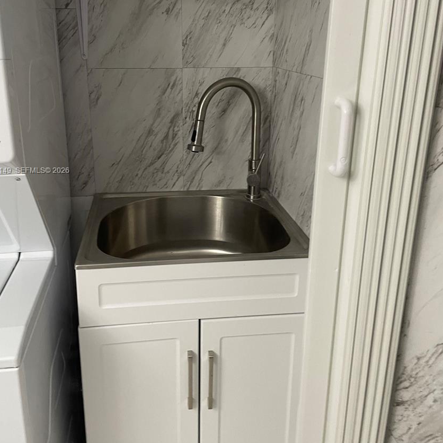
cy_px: 171
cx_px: 210
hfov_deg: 49.7
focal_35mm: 33
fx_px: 478
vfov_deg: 49.3
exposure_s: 1/60
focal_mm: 4.2
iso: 160
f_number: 1.6
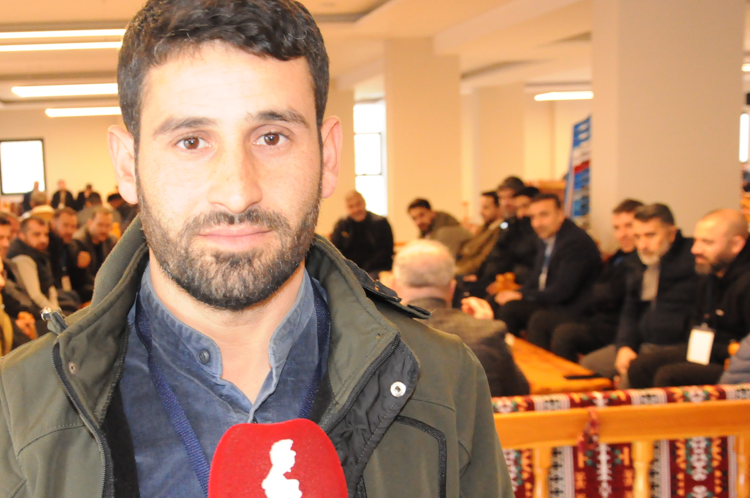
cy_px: 302
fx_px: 1124
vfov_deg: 24.9
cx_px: 232
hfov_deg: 36.4
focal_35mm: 54
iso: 3200
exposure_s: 1/30
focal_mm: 24
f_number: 5.6
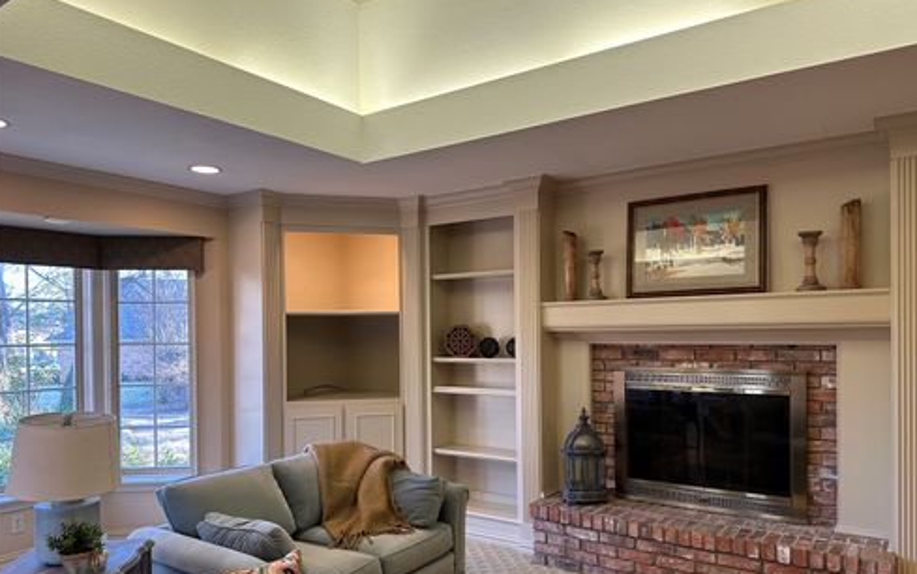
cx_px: 458
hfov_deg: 70.4
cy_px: 333
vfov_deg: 47.5
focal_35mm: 26
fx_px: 650
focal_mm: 6.86
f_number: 1.78
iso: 125
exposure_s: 1/60
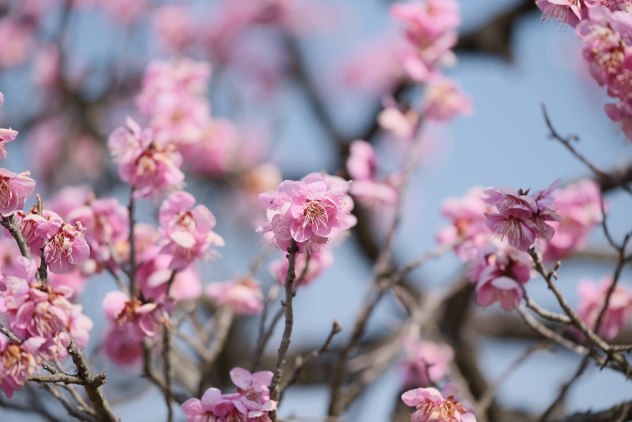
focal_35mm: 210
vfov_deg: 6.5
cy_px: 211
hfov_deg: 9.8
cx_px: 316
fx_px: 3686
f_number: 3.2
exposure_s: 1/3500
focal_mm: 140
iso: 500
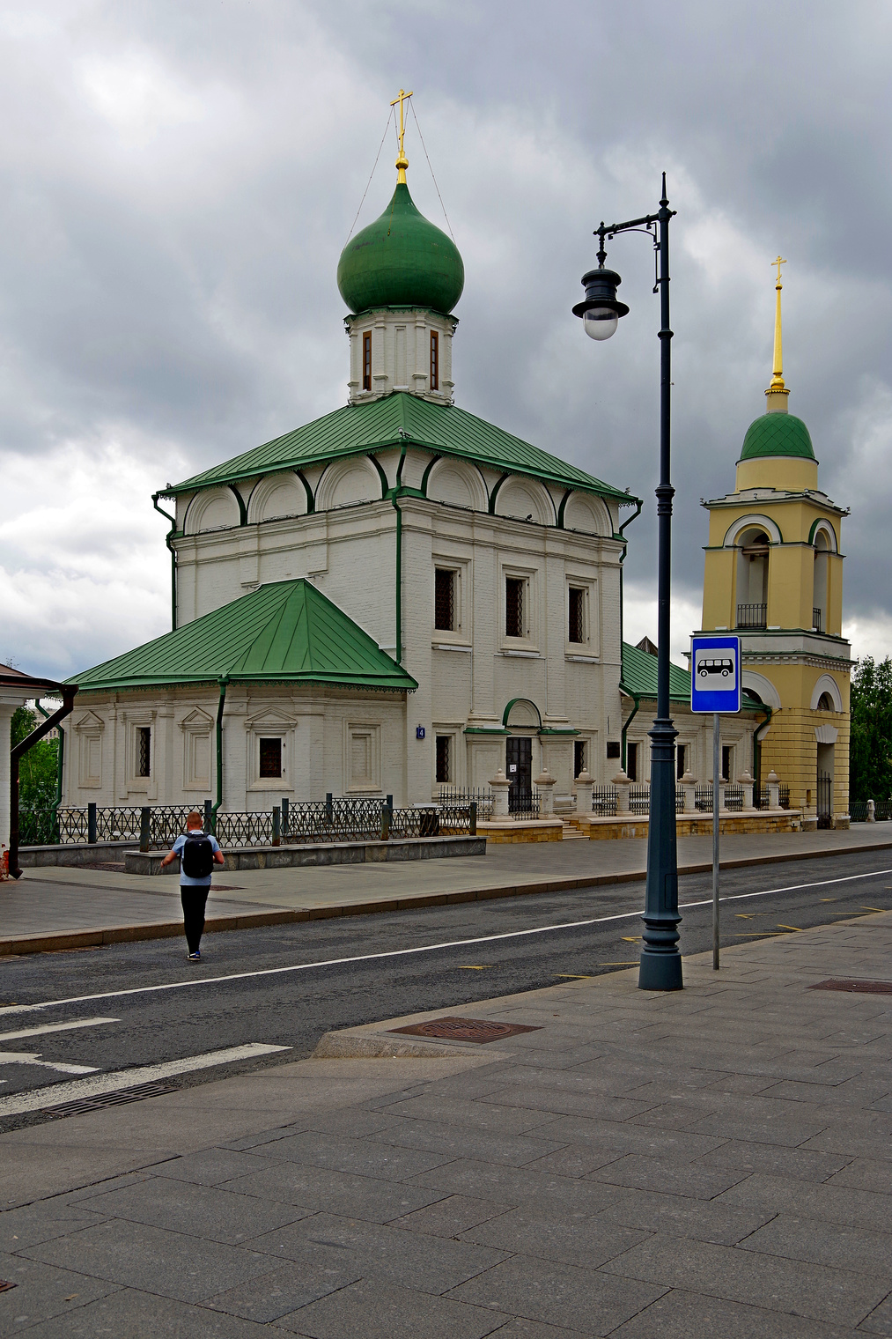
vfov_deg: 53.1
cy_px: 670
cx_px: 446
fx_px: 1338
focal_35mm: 36
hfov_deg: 36.9
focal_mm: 24
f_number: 8
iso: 200
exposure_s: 1/60
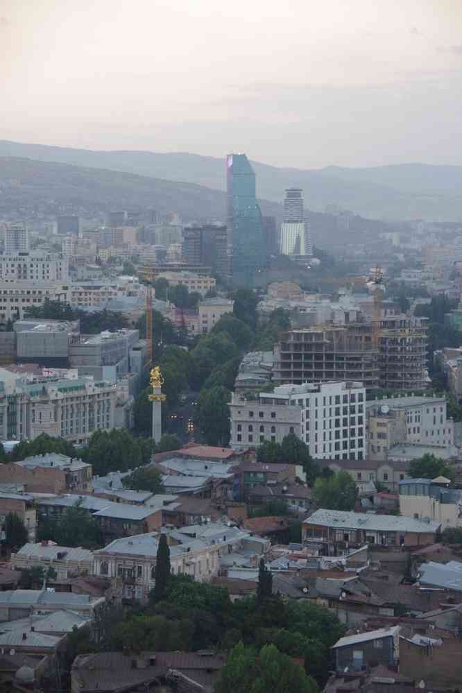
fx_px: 2252
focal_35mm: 117
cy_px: 346
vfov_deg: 17.5
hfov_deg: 11.7
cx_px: 231
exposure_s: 1/125
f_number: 5.6
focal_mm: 77.5
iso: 3200
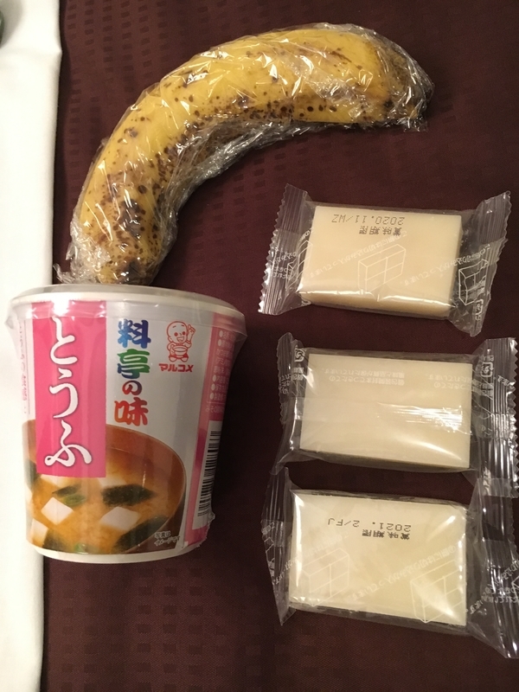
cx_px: 260
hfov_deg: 48.2
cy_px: 346
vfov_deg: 61.7
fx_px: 580
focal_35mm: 29
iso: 200
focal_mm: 4.15
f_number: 2.2
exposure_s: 1/30
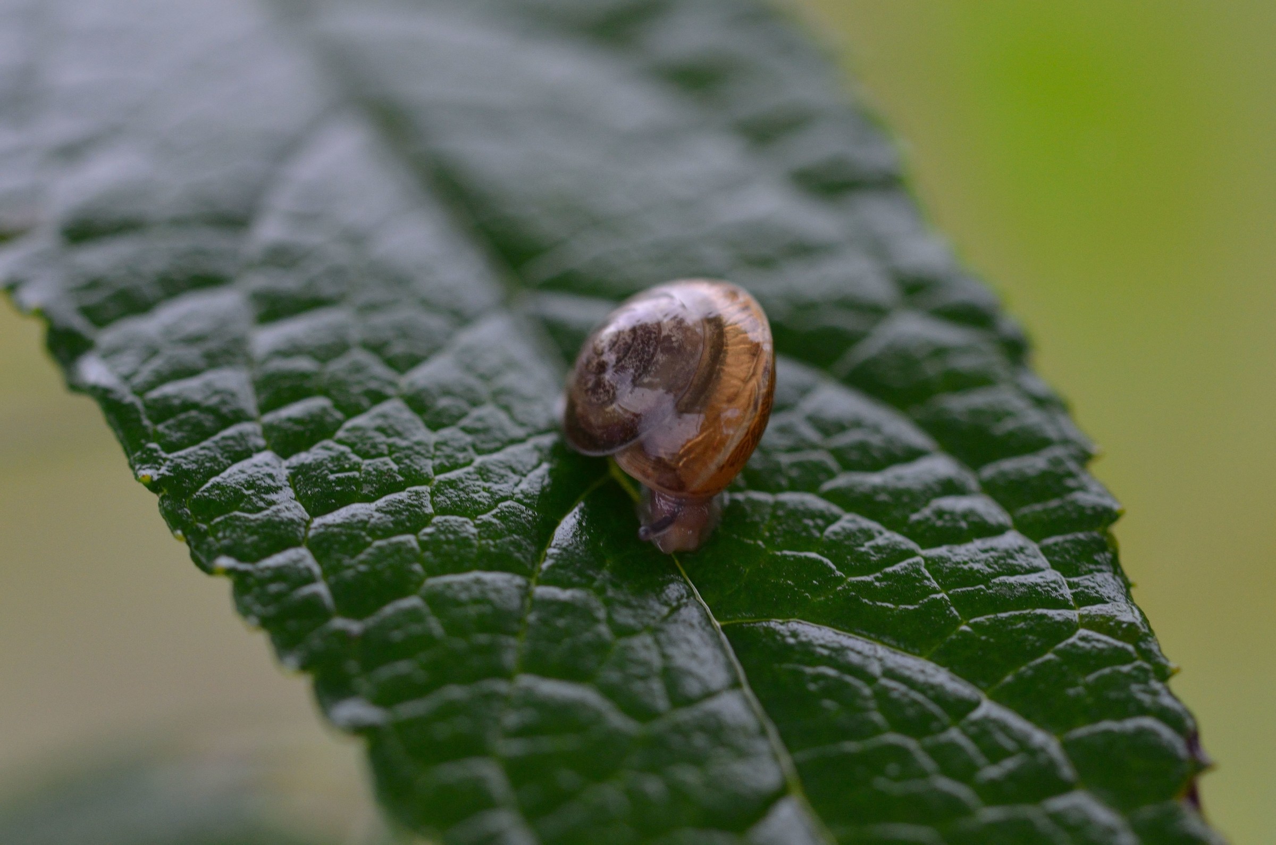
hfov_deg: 15.2
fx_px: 4775
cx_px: 638
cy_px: 422
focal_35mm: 135
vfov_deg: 10.1
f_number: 4.5
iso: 1000
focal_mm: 90
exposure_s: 1/125
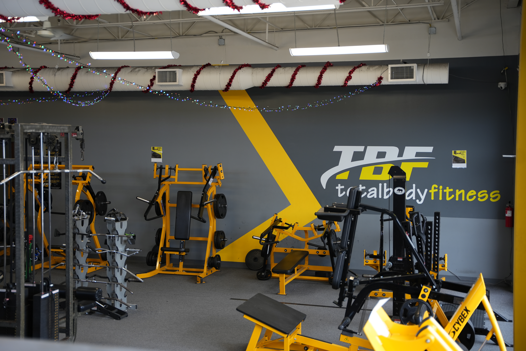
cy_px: 176
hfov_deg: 40.8
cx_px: 263
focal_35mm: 48
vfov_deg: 27.9
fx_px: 707
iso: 320
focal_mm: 48.4
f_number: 2.8
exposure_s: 1/100
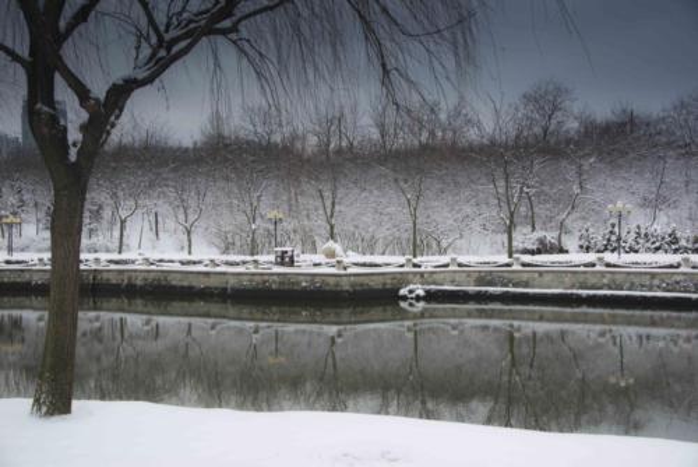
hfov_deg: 43.6
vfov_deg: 29.9
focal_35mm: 45
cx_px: 349
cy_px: 234
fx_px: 873
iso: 1250
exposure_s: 1/400
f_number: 5.6
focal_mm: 45
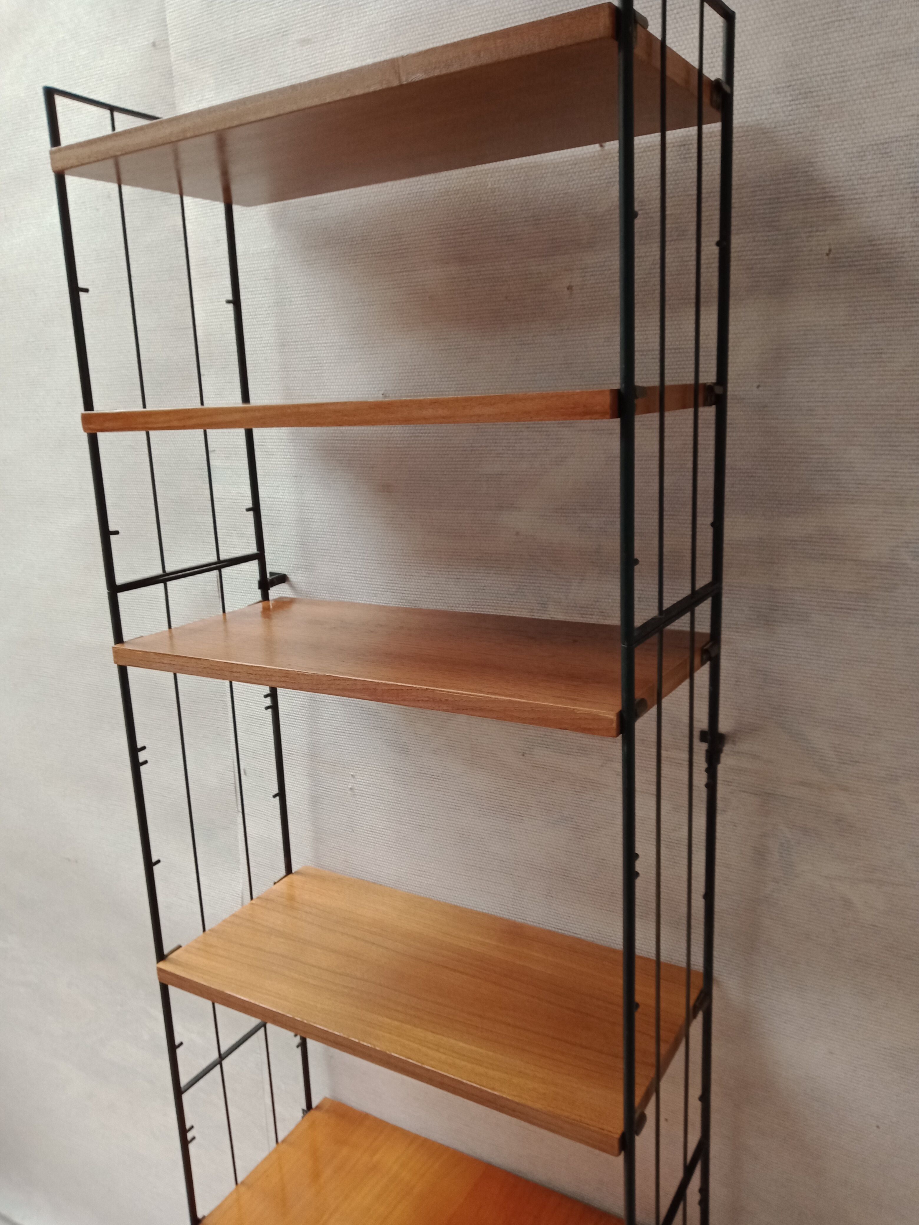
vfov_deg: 65.3
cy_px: 612
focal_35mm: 27
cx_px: 460
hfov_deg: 51.4
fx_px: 956
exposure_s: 1/33.3
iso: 212
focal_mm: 3.54
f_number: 2
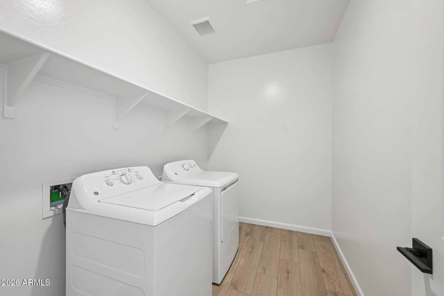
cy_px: 148
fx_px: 173
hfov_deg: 104.3
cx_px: 222
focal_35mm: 14
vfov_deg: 81.2
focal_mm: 14
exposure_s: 1/15
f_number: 8
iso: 640
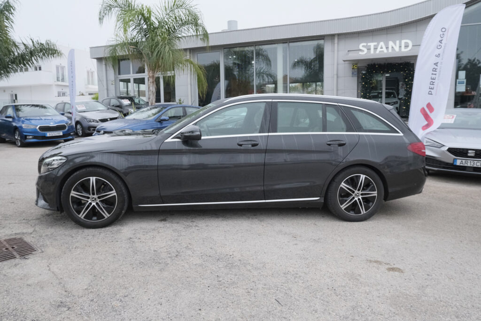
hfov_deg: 67.4
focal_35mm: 27
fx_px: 361
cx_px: 240
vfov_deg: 47.9
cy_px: 160
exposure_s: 1/320
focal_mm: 18.1
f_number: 9
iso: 2000
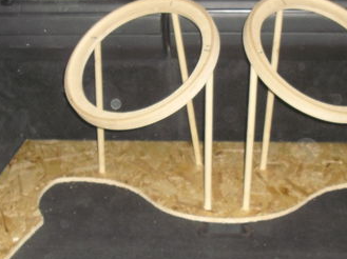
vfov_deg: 19.9
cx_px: 212
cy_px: 130
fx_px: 741
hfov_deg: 26.3
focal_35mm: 74
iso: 200
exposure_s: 1/60
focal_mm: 6.2
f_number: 2.8
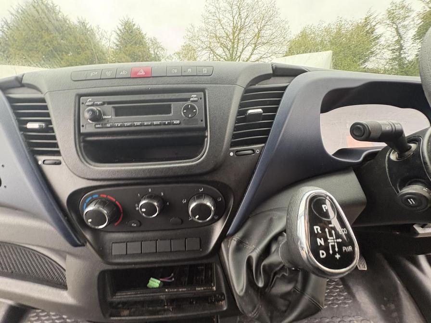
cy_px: 162
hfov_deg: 102.1
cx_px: 216
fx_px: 174
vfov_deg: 85.7
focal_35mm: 14
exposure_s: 1/60
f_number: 2.2
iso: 400
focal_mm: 2.22
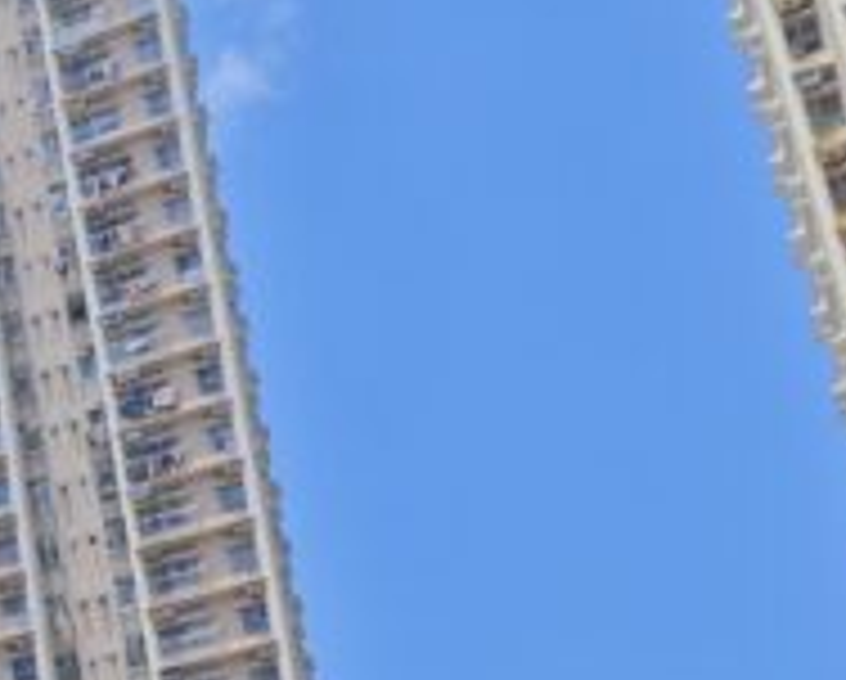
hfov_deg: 12.0
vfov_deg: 11.7
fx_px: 3059
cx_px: -1314
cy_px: 1207
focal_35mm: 122
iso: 50
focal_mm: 8.7
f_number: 1.9
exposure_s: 1/612
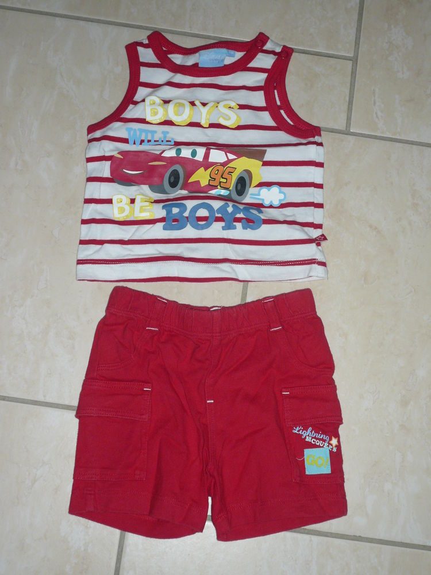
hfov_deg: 29.7
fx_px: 813
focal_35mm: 49
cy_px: 288
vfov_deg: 38.9
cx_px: 216
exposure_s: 1/30
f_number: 3.6
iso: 100
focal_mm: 8.1
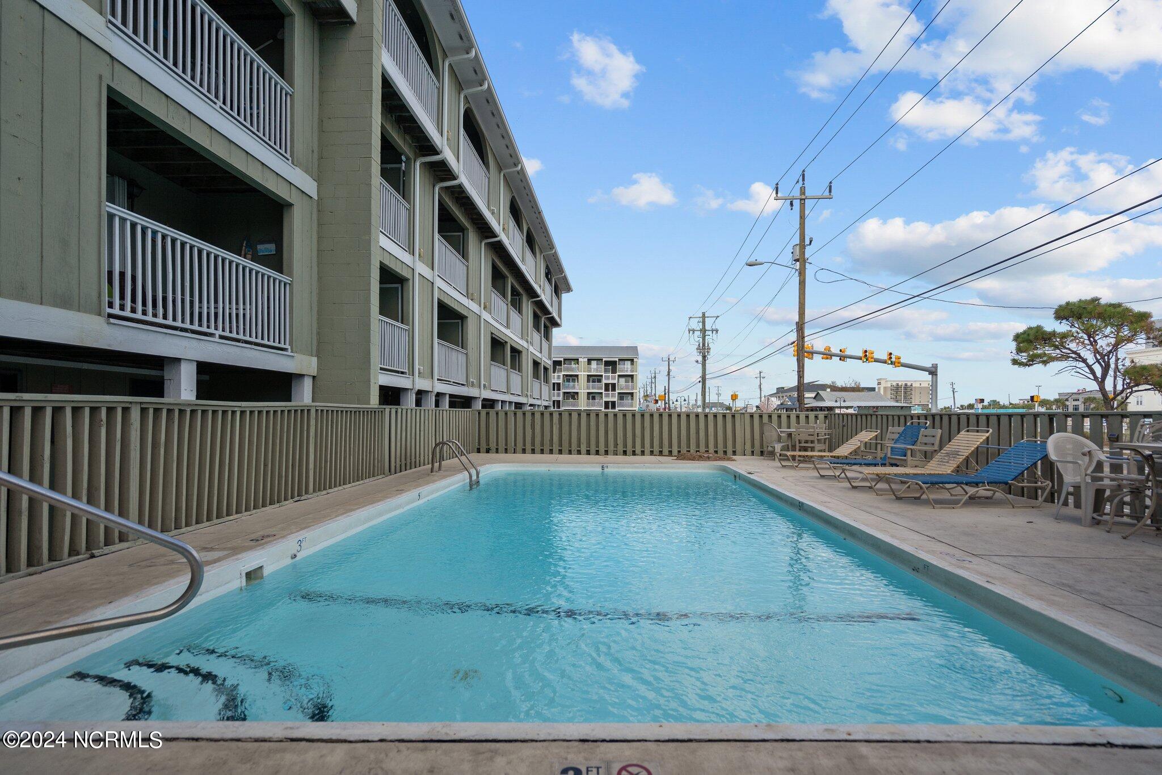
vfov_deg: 73.7
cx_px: 581
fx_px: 516
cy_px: 388
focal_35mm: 16
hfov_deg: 96.7
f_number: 4
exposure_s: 1/2500
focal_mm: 16
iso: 320
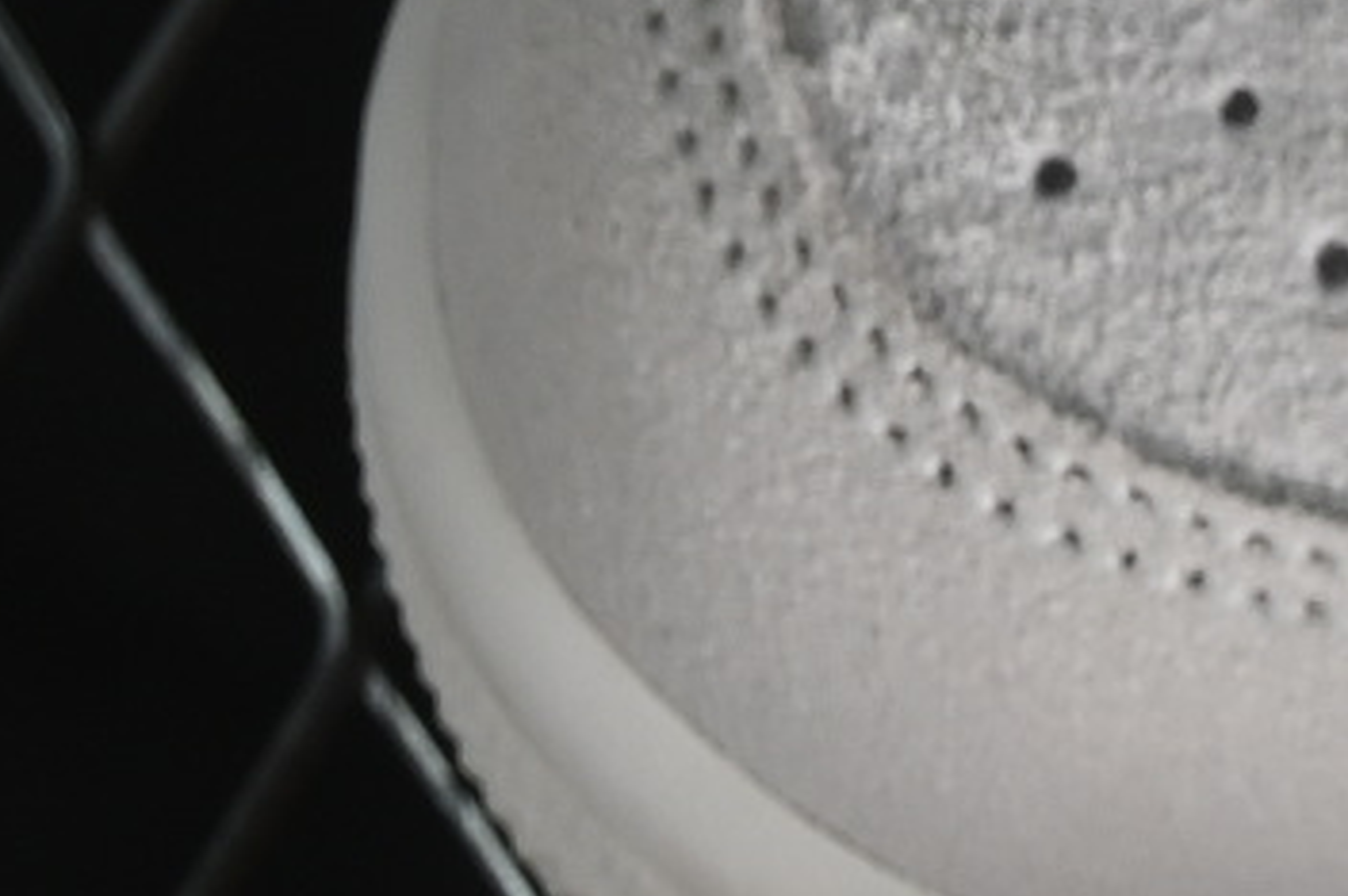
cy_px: 590
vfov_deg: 2.3
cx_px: 4458
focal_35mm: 594
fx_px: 22221
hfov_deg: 3.4
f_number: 7.1
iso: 160
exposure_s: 1/60
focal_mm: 50
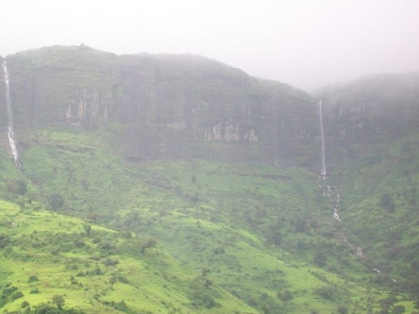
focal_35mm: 122
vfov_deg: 12.1
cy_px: 176
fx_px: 1477
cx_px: 201
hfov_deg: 16.1
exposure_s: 1/125
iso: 145
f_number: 4.8
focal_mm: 18
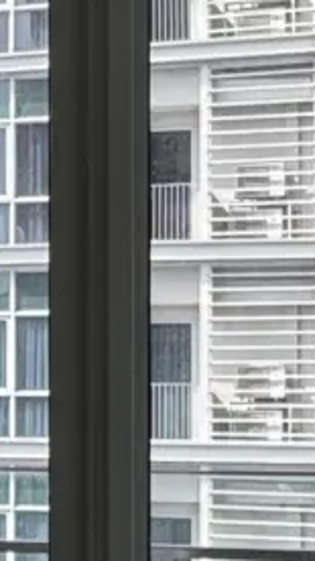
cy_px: 370
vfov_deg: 20.1
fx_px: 1576
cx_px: -258
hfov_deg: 10.7
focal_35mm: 106
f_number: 2.2
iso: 40
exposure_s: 1/174
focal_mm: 2.22
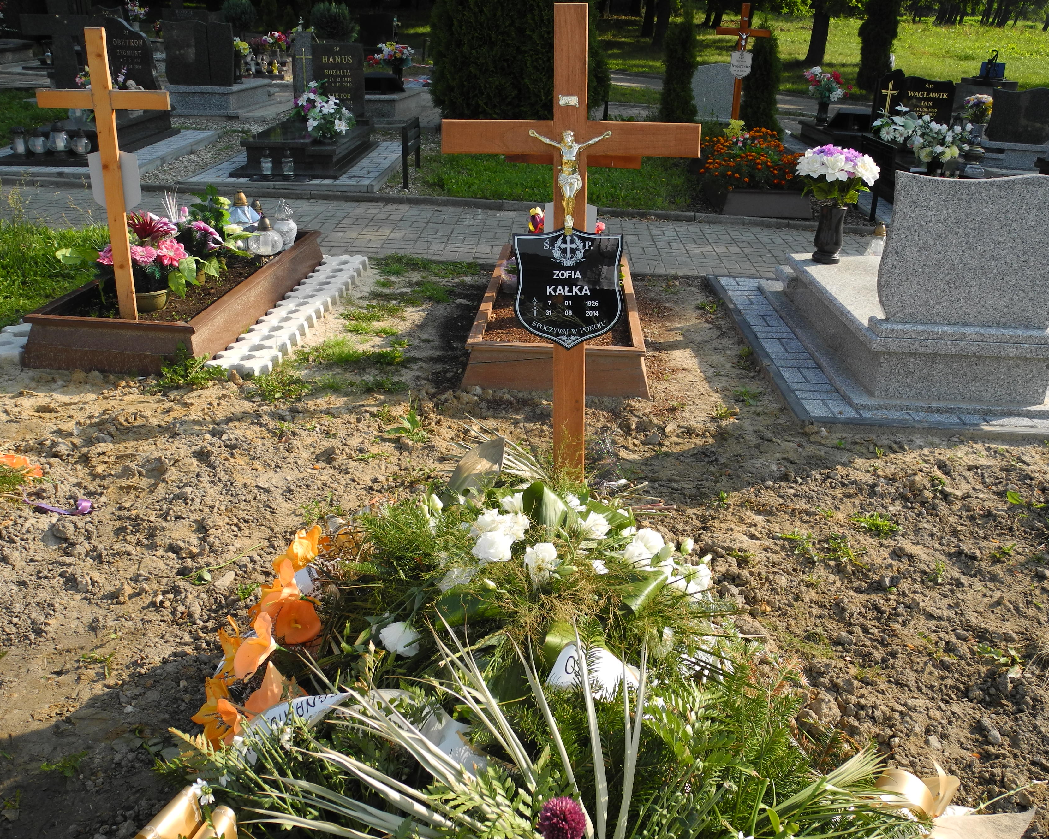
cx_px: 563
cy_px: 409
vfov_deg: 48.5
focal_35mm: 30
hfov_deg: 58.7
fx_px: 931
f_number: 2.8
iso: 100
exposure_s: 1/800
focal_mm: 6
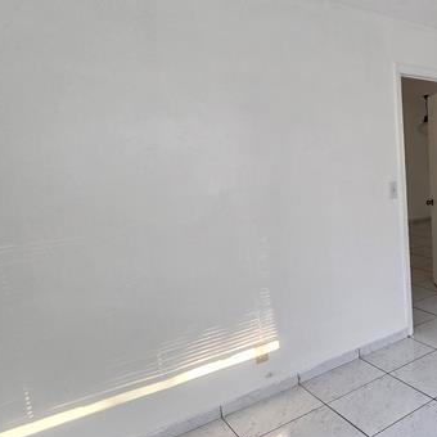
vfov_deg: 59.1
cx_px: 476
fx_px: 386
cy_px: 221
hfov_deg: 45.3
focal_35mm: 27
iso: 320
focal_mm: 2.2
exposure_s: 1/60
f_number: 2.2
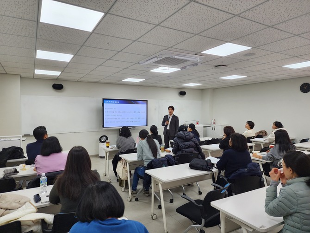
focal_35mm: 23
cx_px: 155
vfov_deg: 58.8
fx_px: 206
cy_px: 116
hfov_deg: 73.9
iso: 80
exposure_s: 1/180
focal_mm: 6.4
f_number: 1.8
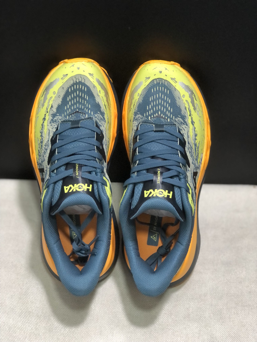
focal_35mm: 57
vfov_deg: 33.8
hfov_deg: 25.7
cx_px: 128
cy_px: 171
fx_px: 564
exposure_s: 1/30
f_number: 2.8
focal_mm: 6.6
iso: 250
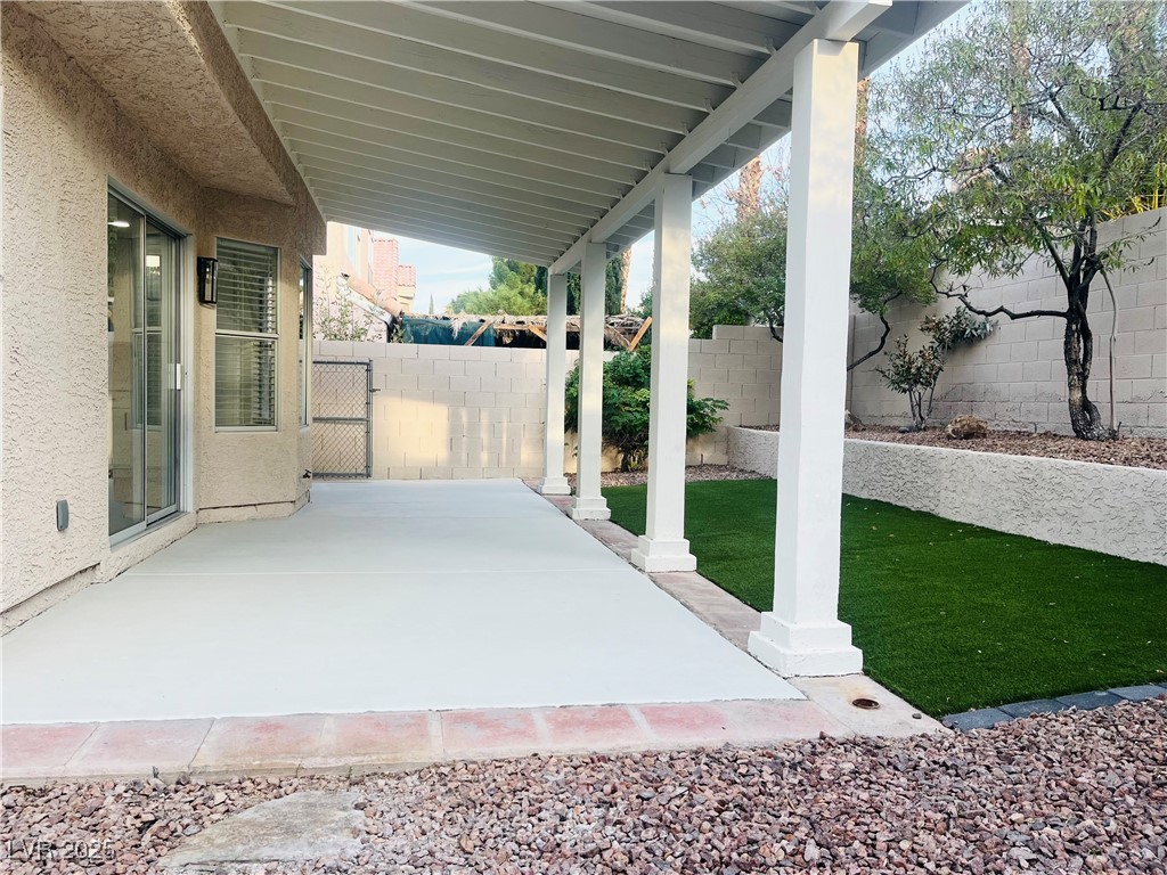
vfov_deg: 53.1
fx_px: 877
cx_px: 584
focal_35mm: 26
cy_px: 438
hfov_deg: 67.3
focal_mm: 5.1
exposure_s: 1/397
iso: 50
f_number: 1.6
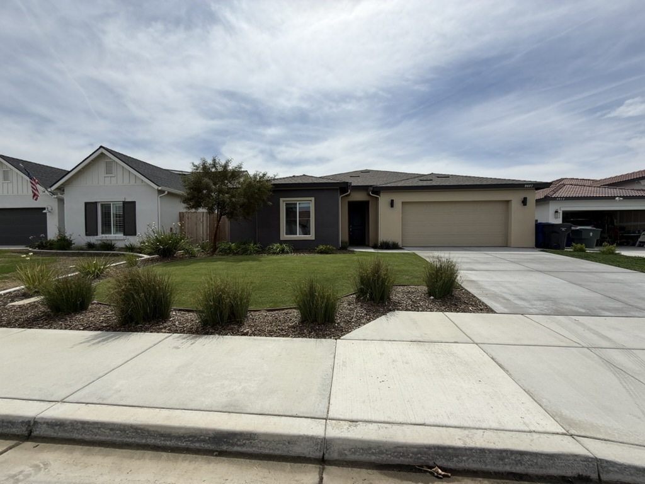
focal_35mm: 14
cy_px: 242
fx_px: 261
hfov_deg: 102.1
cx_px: 322
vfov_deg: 85.7
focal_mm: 2.22
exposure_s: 1/3460
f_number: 2.2
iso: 50
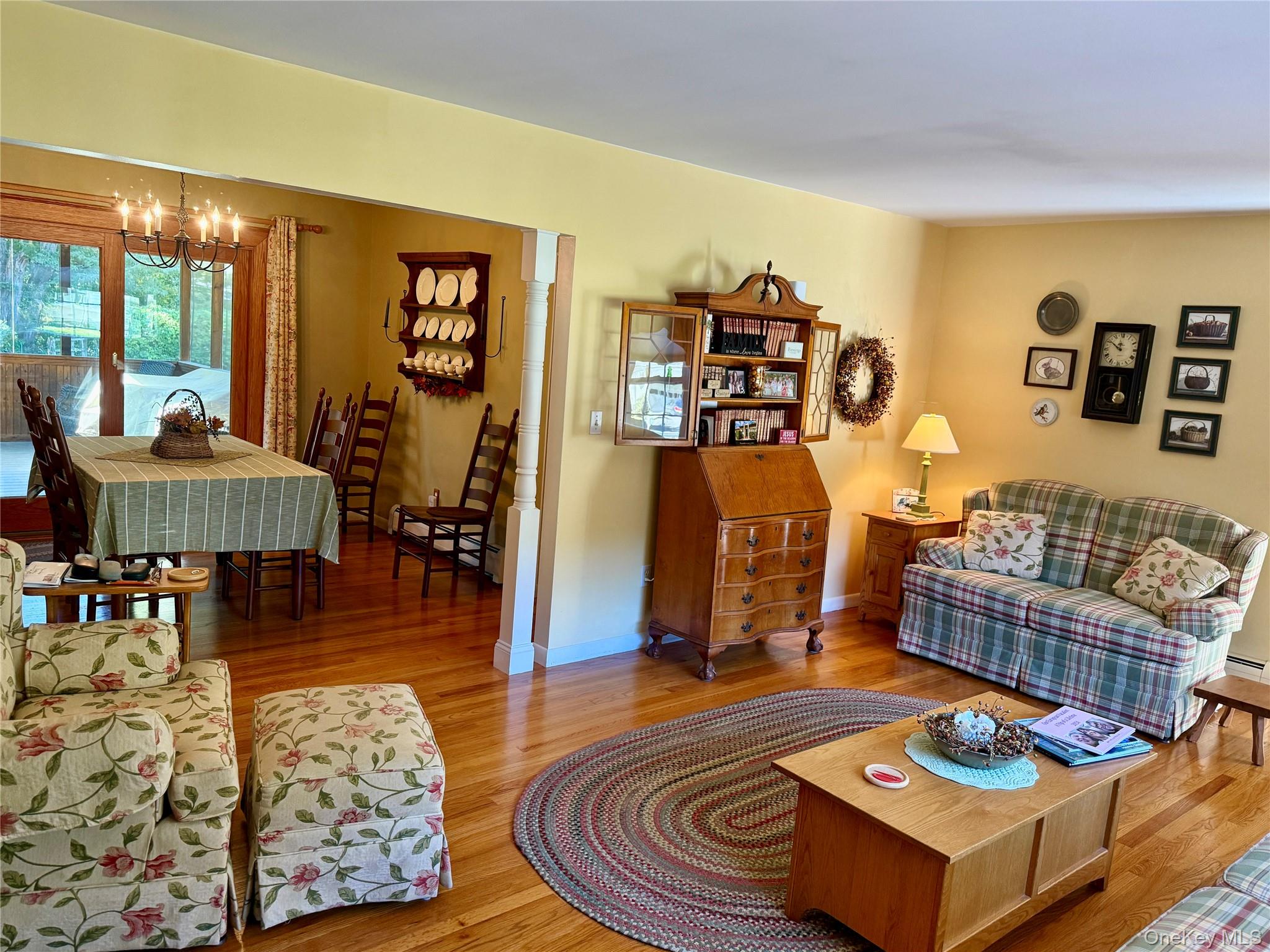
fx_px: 880
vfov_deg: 56.8
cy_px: 476
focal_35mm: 24
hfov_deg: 71.6
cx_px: 635
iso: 250
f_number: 1.78
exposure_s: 1/60
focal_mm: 6.76
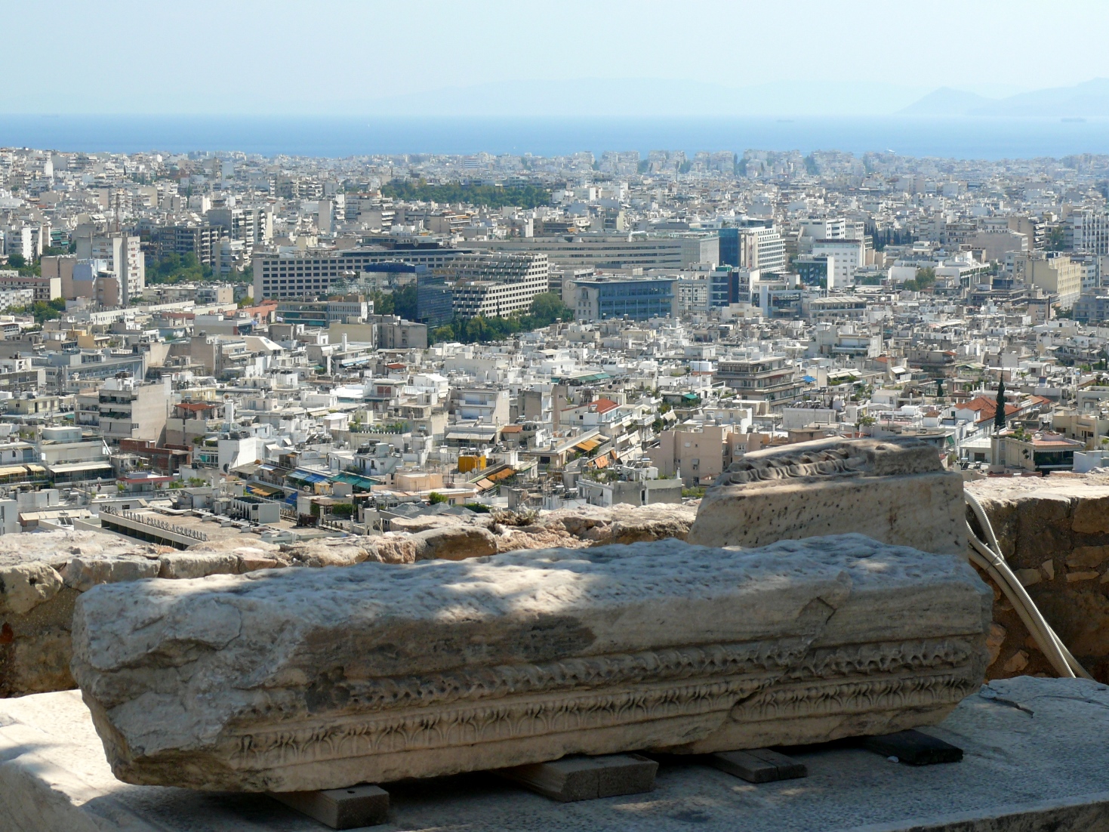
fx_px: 3108
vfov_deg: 15.2
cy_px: 416
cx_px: 554
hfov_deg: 20.2
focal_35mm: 97
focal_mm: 18.3
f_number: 5
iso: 100
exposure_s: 1/250
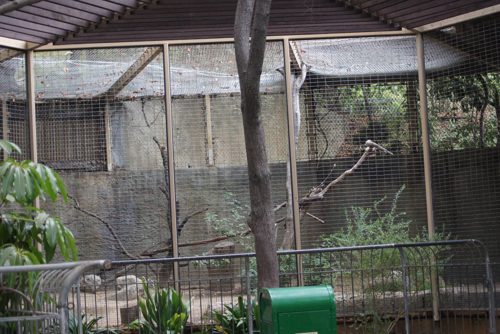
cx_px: 250
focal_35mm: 82
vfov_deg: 16.6
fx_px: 1146
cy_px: 167
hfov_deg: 24.6
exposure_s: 1/200
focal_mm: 55
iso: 640
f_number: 4
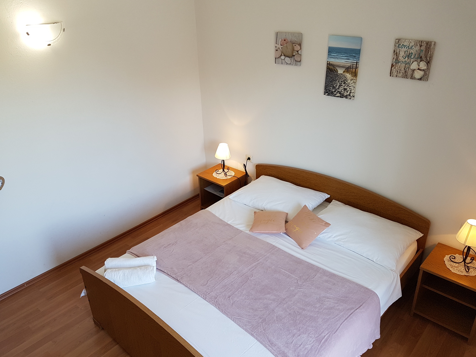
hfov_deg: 65.3
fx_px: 371
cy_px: 177
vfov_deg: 51.4
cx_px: 237
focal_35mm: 27
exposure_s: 1/100
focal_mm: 4.2
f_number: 1.7
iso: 64
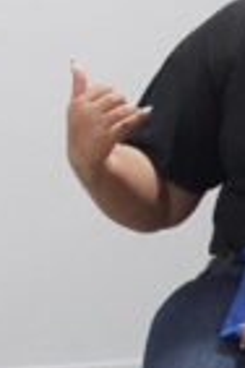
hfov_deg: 4.6
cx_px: -326
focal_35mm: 295
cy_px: 129
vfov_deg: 7.0
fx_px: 3008
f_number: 4
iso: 5000
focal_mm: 27
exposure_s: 1/160
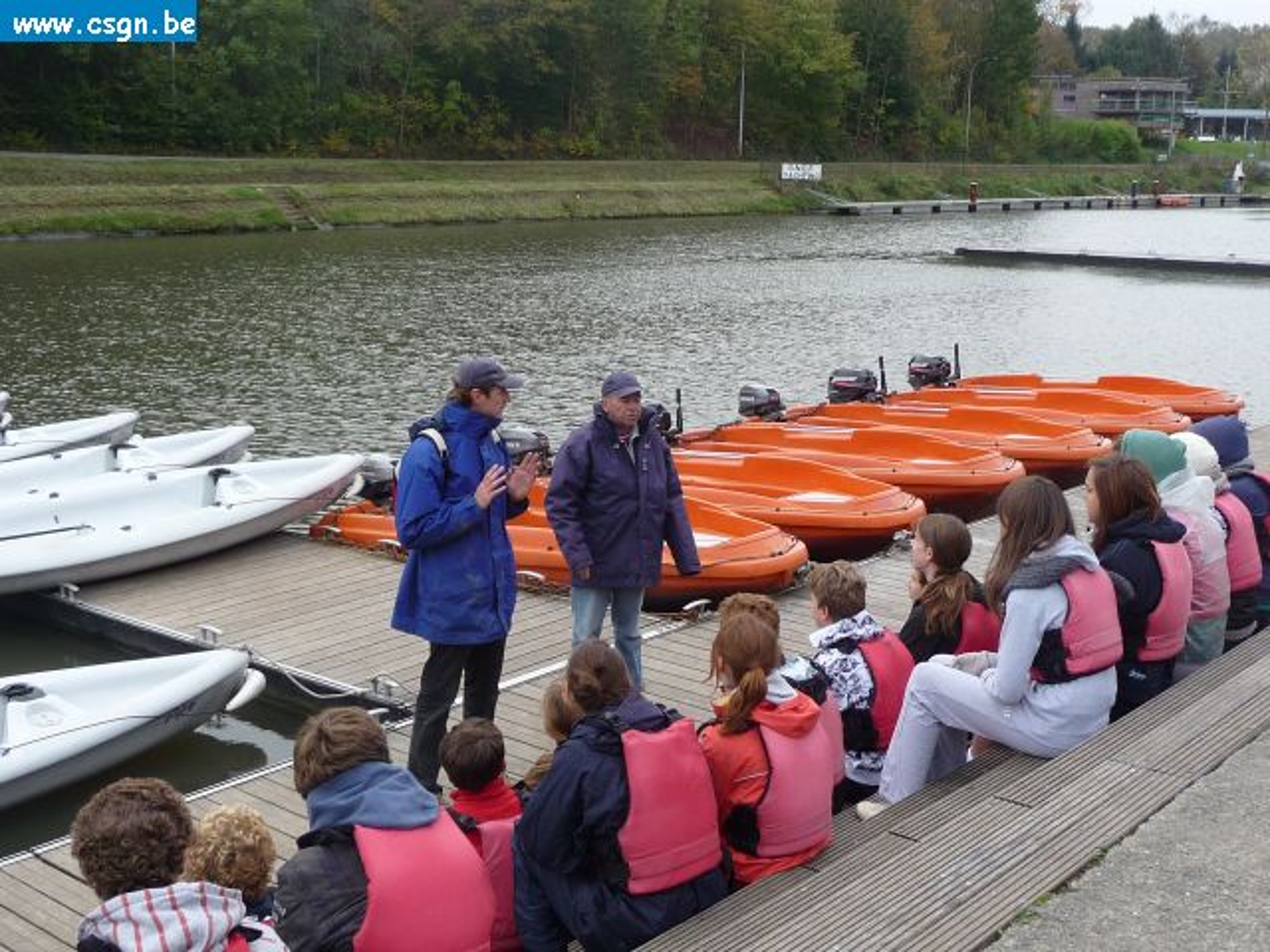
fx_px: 1578
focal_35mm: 43
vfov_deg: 33.6
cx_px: 635
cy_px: 476
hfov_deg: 43.9
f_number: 3.5
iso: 100
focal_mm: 5.3
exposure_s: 1/100
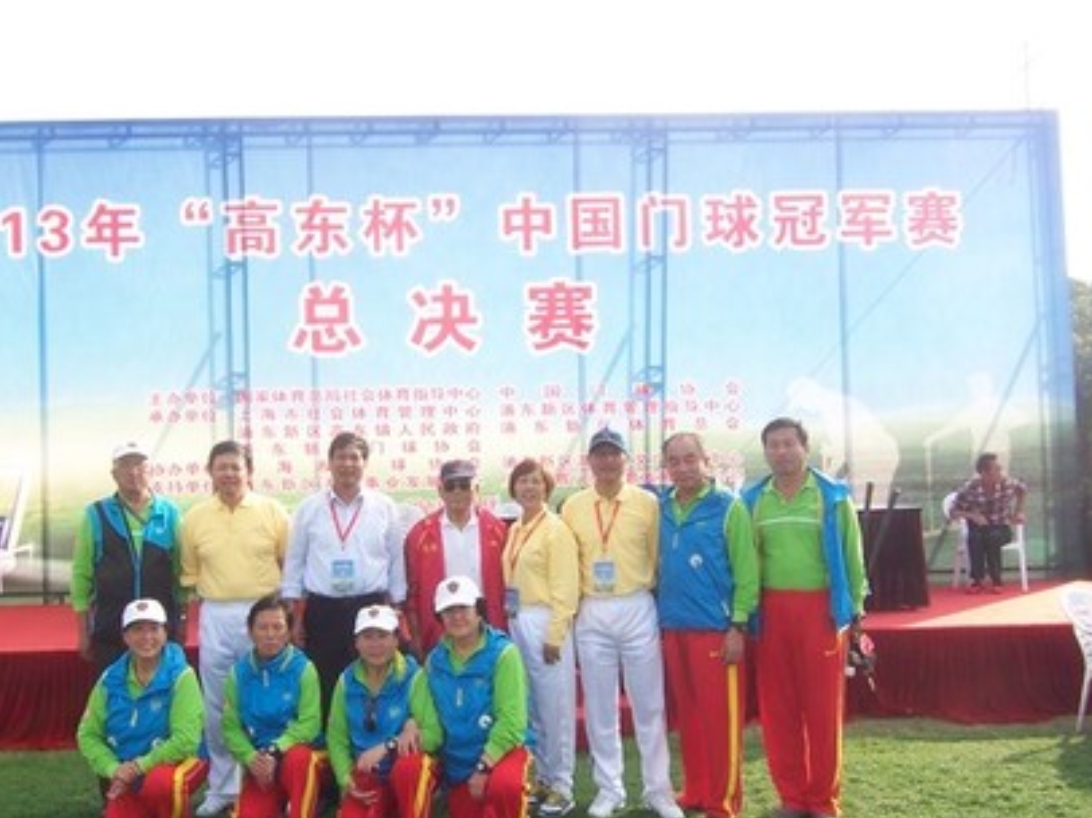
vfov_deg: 41.5
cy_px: 495
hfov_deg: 53.6
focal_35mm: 34
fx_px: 1072
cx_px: 438
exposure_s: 1/100
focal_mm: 3.8
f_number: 5.6
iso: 64
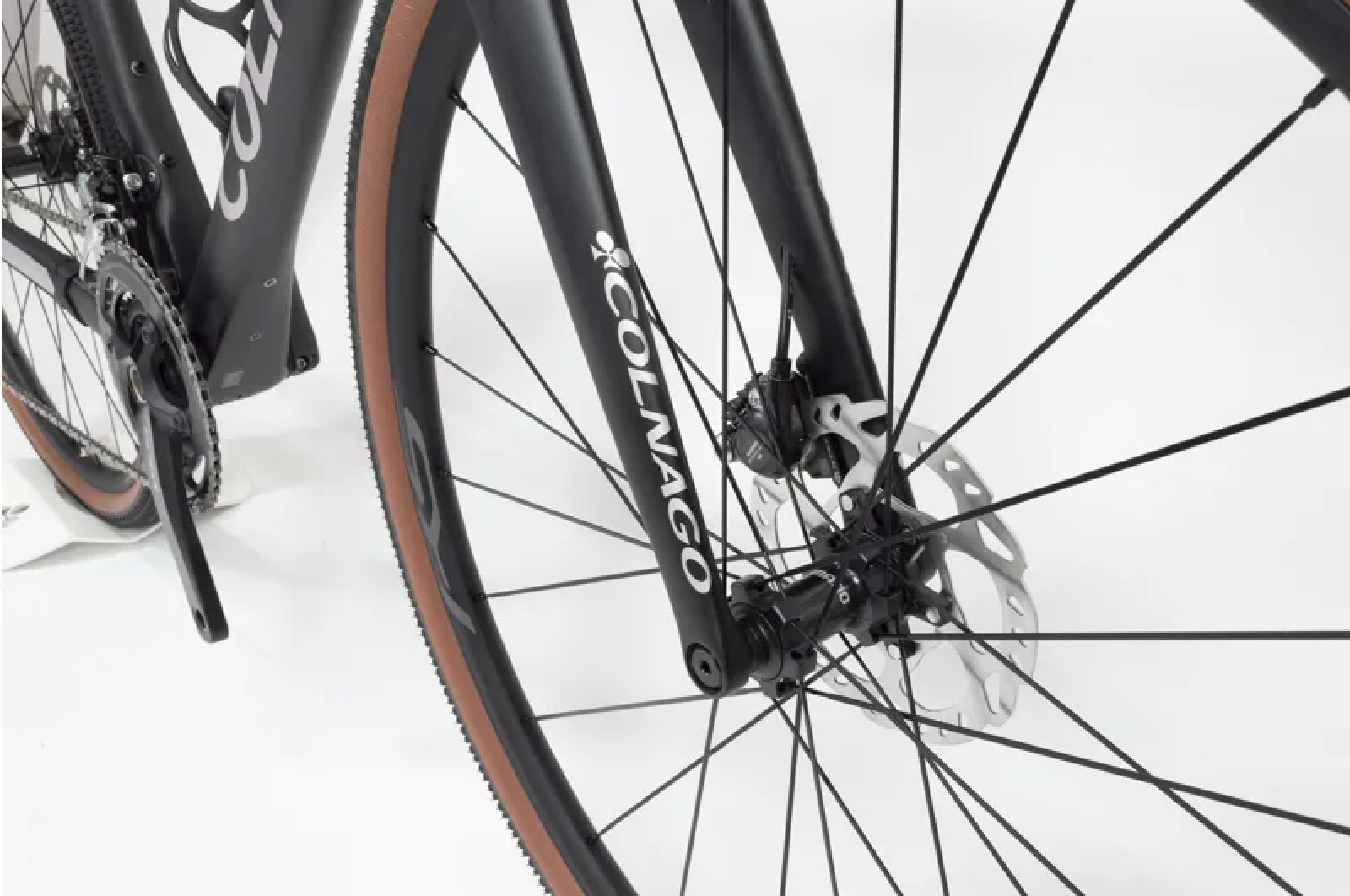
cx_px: 675
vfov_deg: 36.8
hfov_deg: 53.2
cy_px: 448
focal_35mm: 36
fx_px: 1348
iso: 100
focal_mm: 24
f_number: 11
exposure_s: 1/3
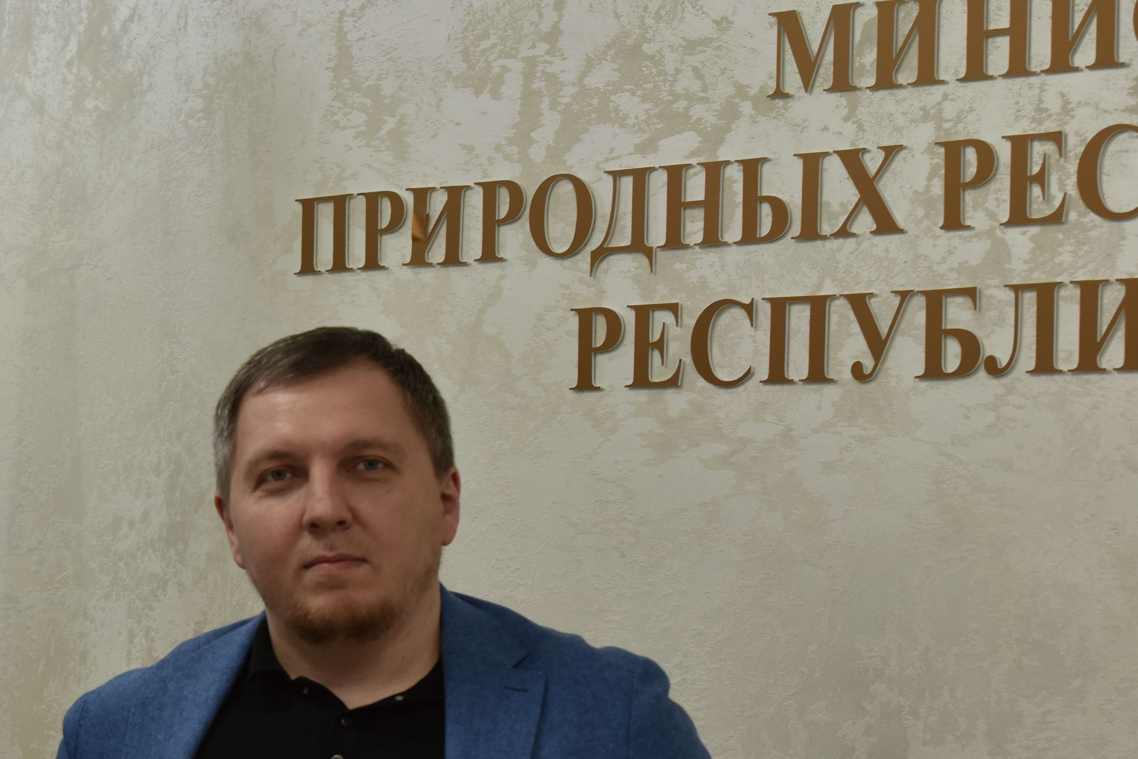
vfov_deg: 11.0
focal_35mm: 124
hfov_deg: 16.3
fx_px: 3921
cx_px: 137
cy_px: 587
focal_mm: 70
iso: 640
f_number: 5
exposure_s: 1/100
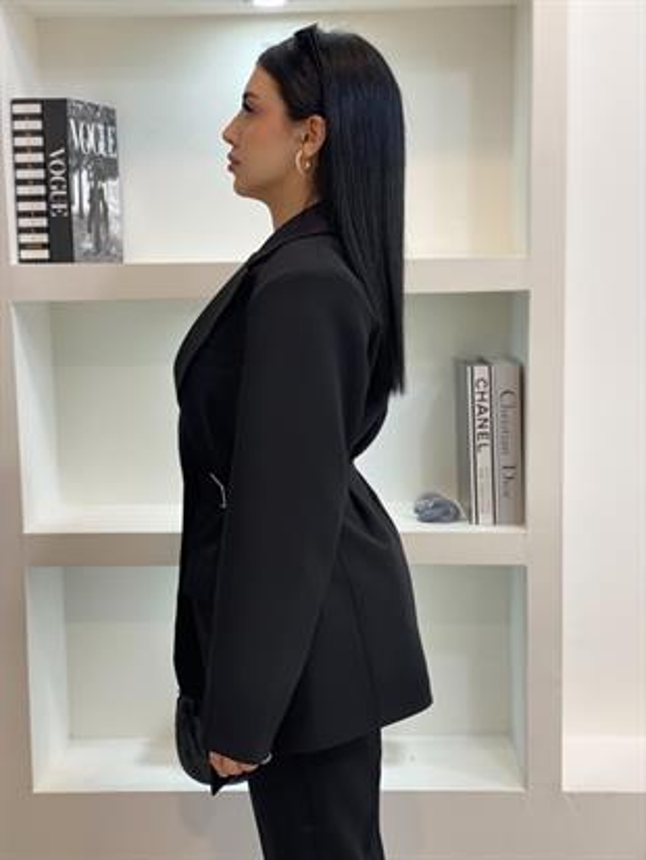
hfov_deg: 28.0
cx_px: 323
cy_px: 430
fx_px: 1293
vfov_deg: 36.8
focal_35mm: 52
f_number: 2
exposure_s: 1/120
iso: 125
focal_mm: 6
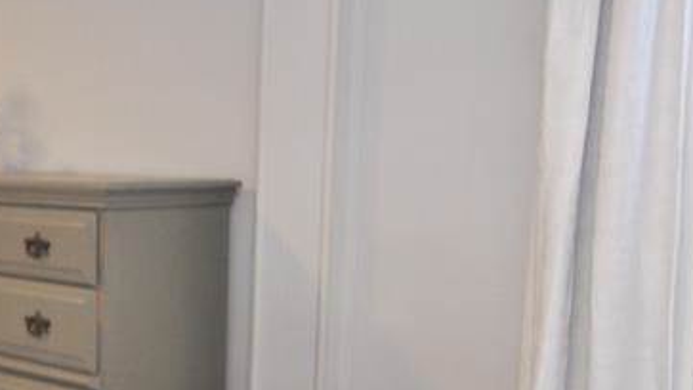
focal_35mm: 65
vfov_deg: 18.5
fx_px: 1194
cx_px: -109
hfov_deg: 28.7
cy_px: 235
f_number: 4
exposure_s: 1/50
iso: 200
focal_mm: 10
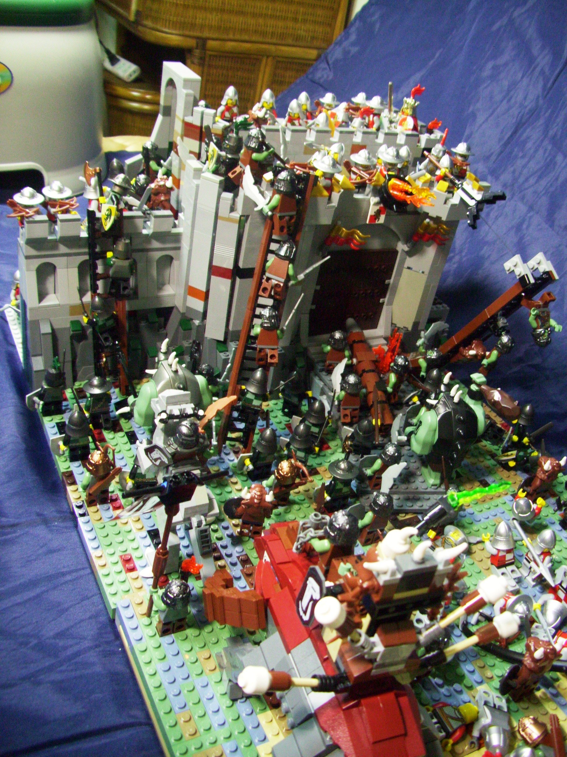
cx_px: 284
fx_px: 699
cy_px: 378
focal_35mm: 32
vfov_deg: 56.8
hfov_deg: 44.2
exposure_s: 1/8
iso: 160
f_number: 2.9
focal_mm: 5.7
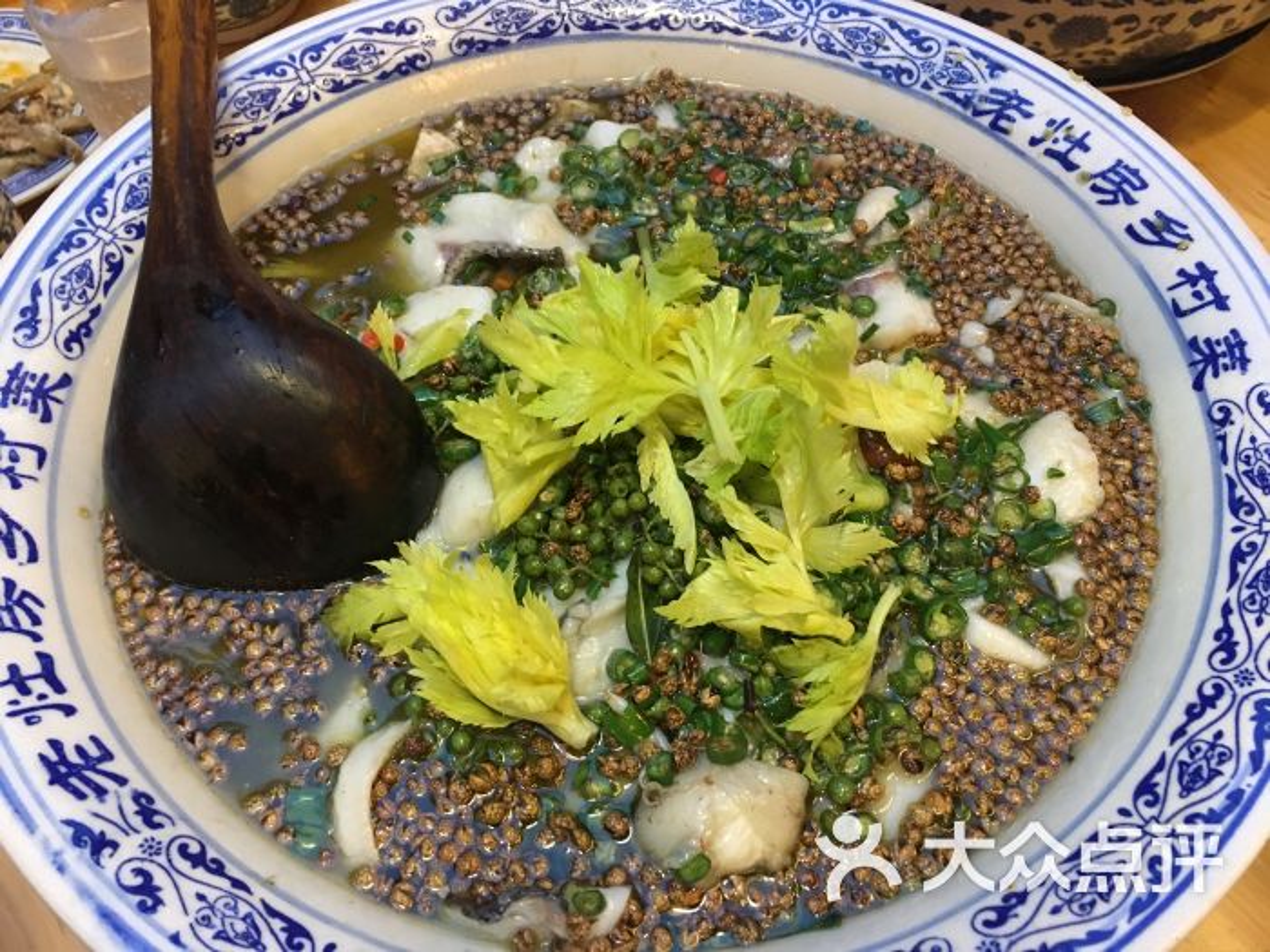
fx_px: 1064
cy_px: 476
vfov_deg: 48.2
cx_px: 635
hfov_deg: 61.7
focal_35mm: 29
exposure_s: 1/20
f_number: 2.2
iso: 200
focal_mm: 4.15
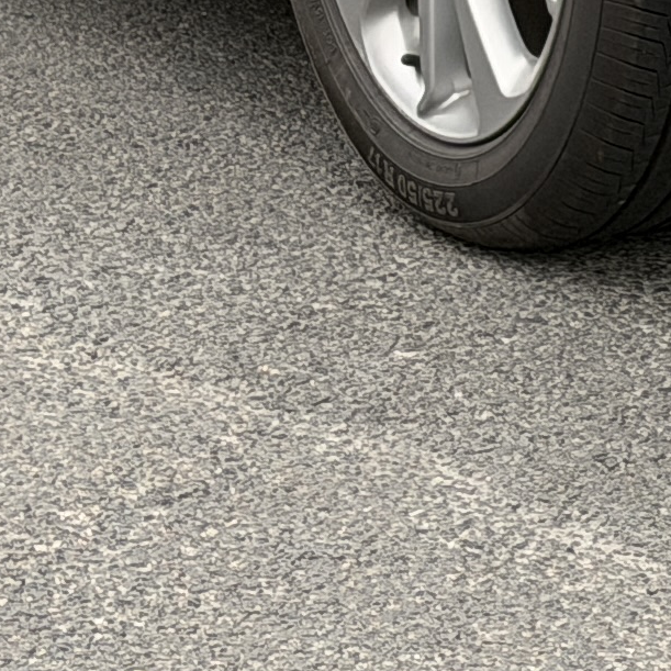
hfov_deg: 6.2
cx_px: 1008
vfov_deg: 6.0
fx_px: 6141
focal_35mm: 280
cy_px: -839
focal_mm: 6.76
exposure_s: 1/503
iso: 64
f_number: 1.78
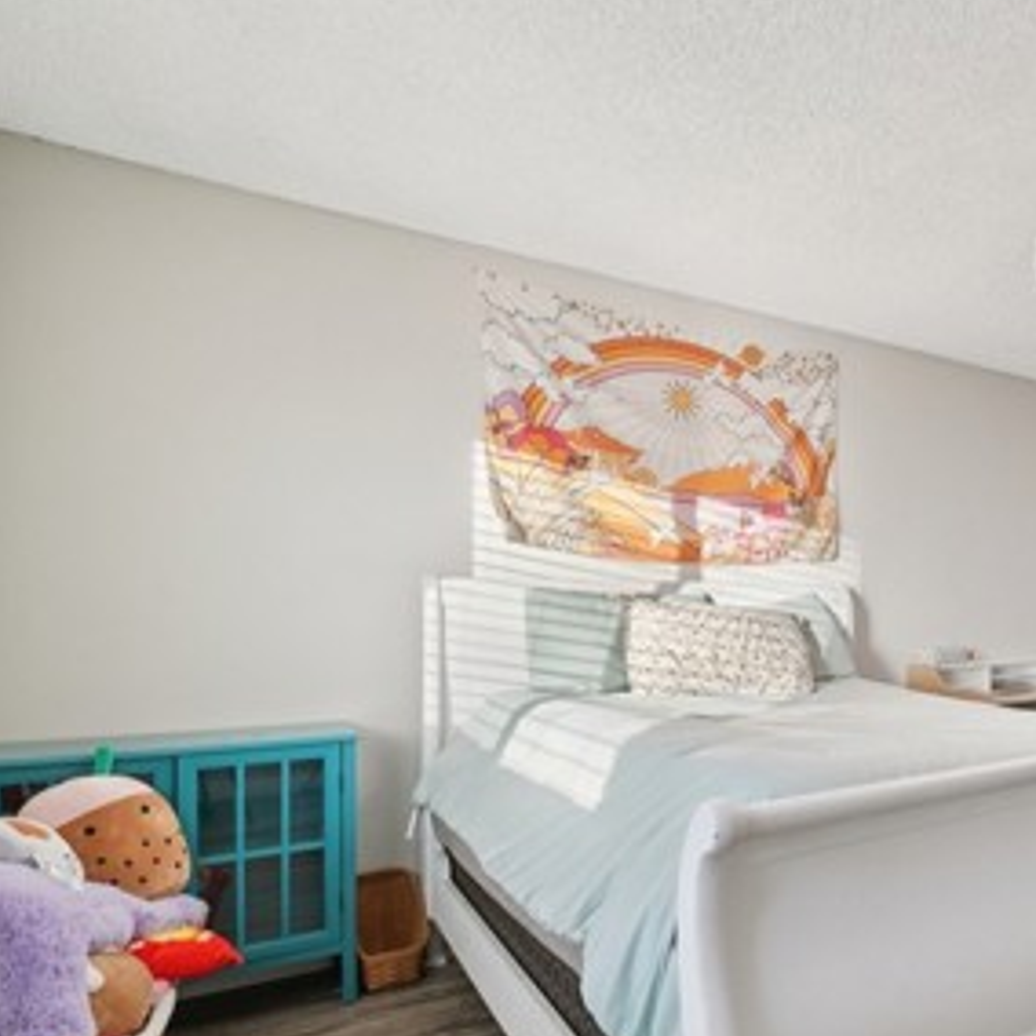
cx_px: 981
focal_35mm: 23
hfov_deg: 55.6
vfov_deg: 66.5
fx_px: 779
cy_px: 631
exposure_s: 1/25
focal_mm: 12
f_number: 8
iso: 400
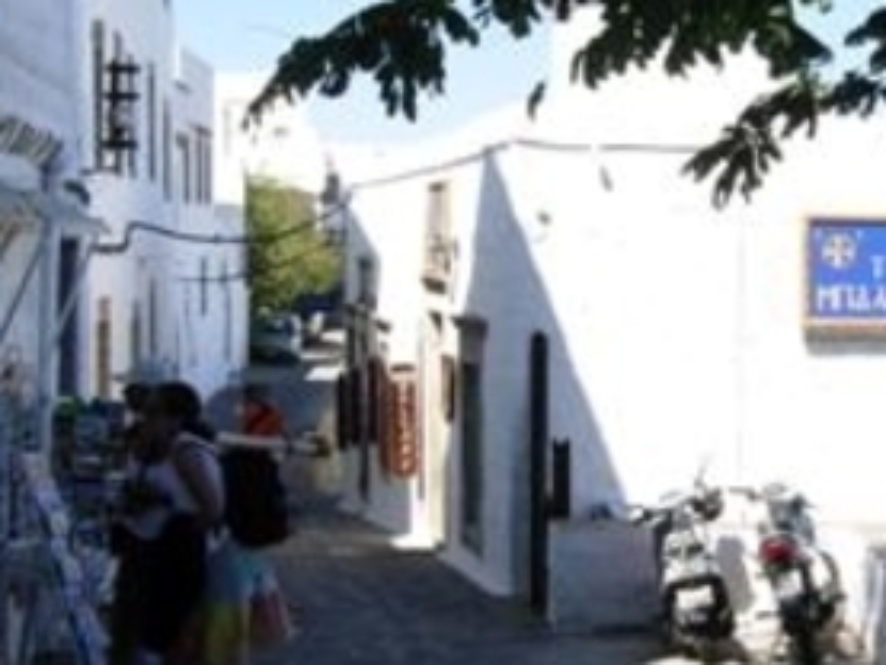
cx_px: 694
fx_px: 1997
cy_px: 432
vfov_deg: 18.9
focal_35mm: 78
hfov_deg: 24.7
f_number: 4.8
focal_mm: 7.5
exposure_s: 1/287
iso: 50
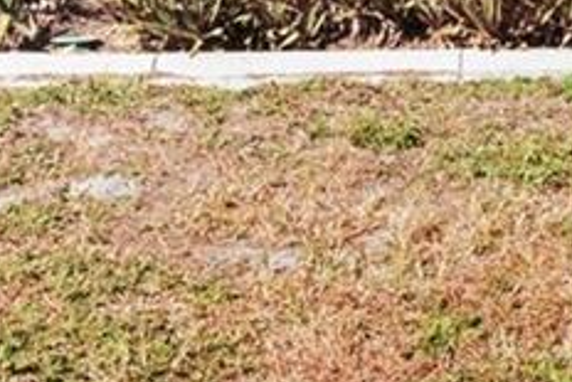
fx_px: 2221
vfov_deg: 8.9
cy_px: -513
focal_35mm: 140
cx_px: 720
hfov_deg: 14.1
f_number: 9
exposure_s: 1/160
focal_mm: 13.5
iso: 100
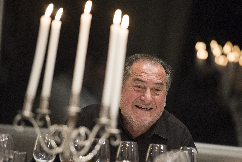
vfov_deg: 6.9
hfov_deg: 10.3
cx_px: 121
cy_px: 81
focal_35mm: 200
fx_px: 1345
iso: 1250
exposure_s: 1/125
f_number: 2.8
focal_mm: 200
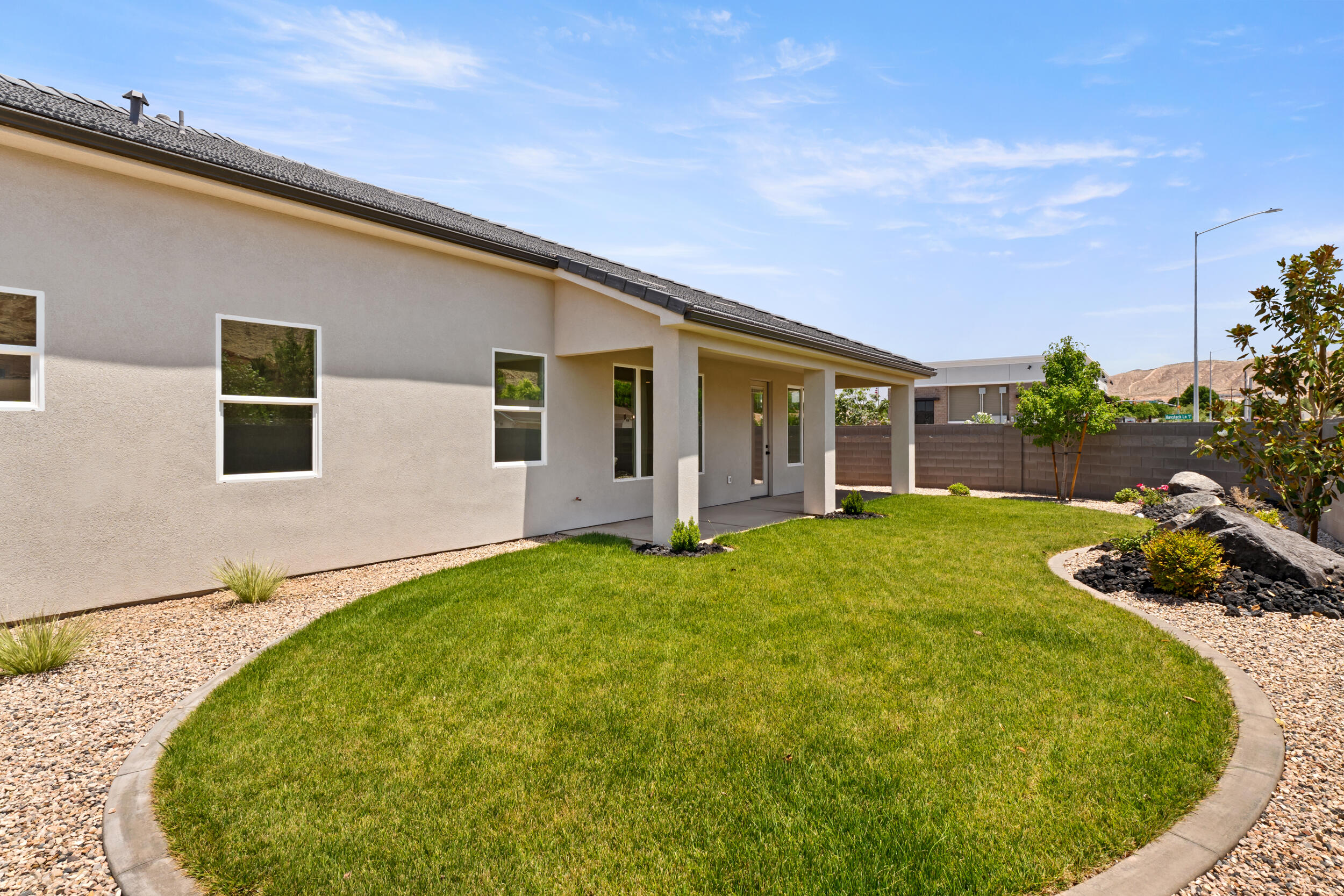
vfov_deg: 72.1
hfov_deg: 95.0
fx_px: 616
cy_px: 448
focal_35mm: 16
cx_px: 672
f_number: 9
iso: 100
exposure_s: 1/20
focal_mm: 11
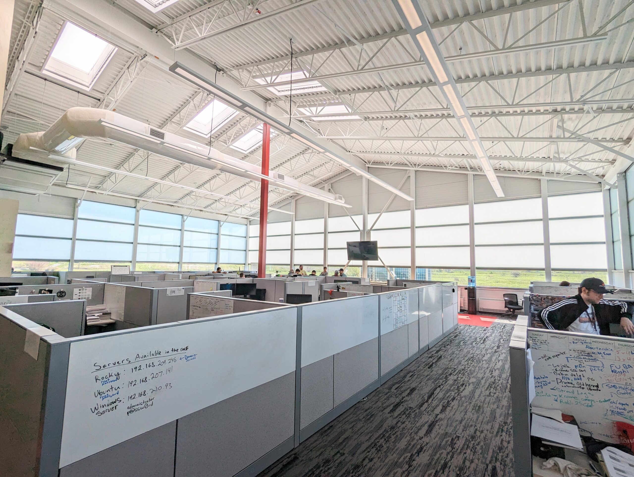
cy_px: 238
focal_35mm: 16
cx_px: 317
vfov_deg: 78.3
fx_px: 293
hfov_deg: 94.4
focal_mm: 2.35
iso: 44
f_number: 2.2
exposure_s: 1/639
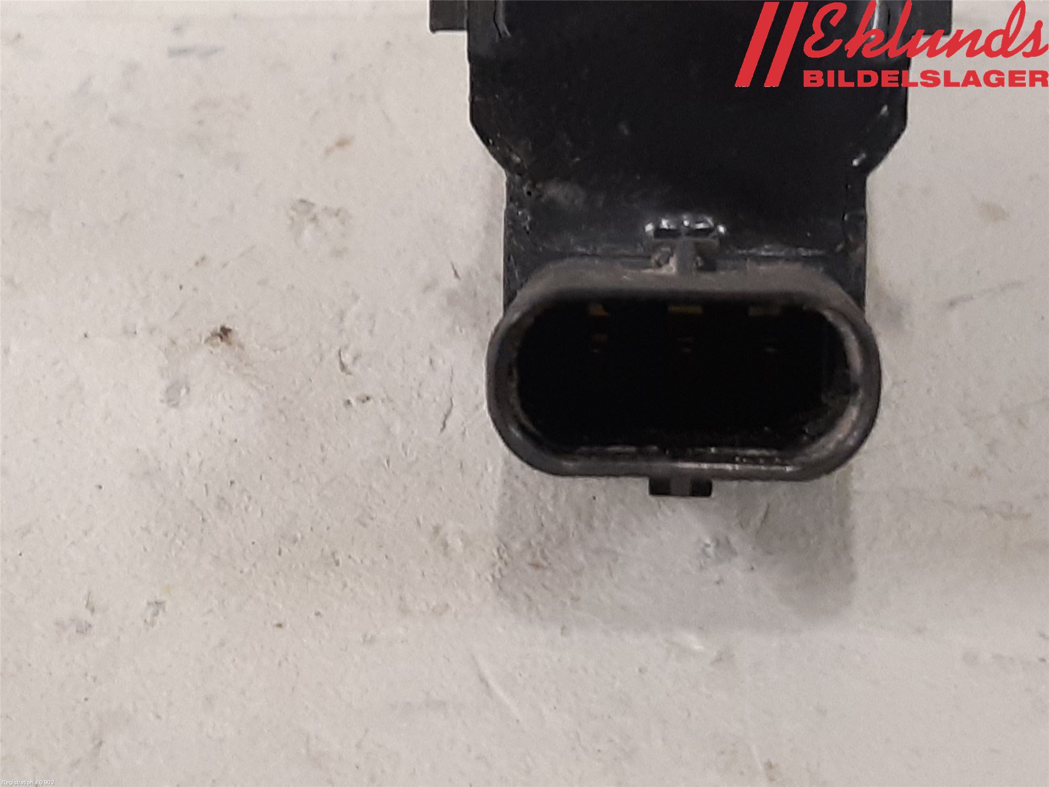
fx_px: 788
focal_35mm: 26
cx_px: 524
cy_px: 394
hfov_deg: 67.3
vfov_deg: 53.1
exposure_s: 1/33
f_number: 1.7
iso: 200
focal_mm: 3.93
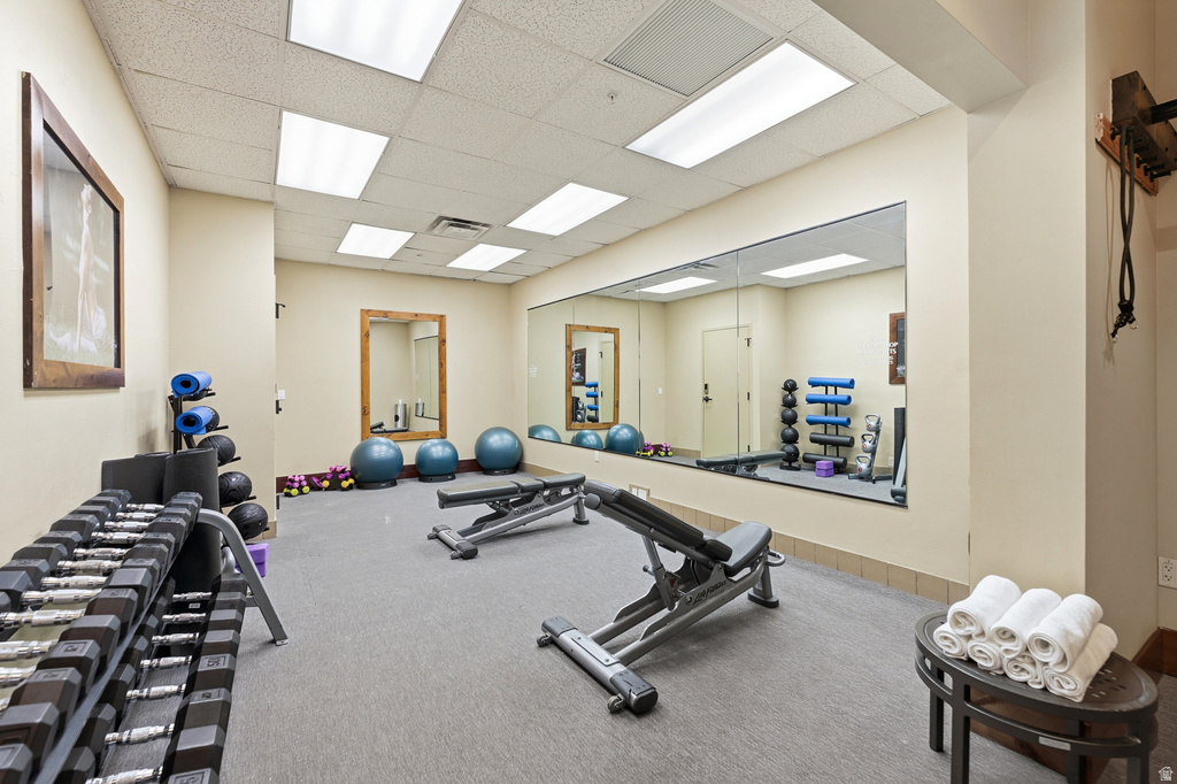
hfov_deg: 99.7
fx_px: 497
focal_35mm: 15
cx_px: 588
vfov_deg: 76.5
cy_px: 392
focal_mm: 15.2
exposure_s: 1/3200
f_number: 5.6
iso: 500
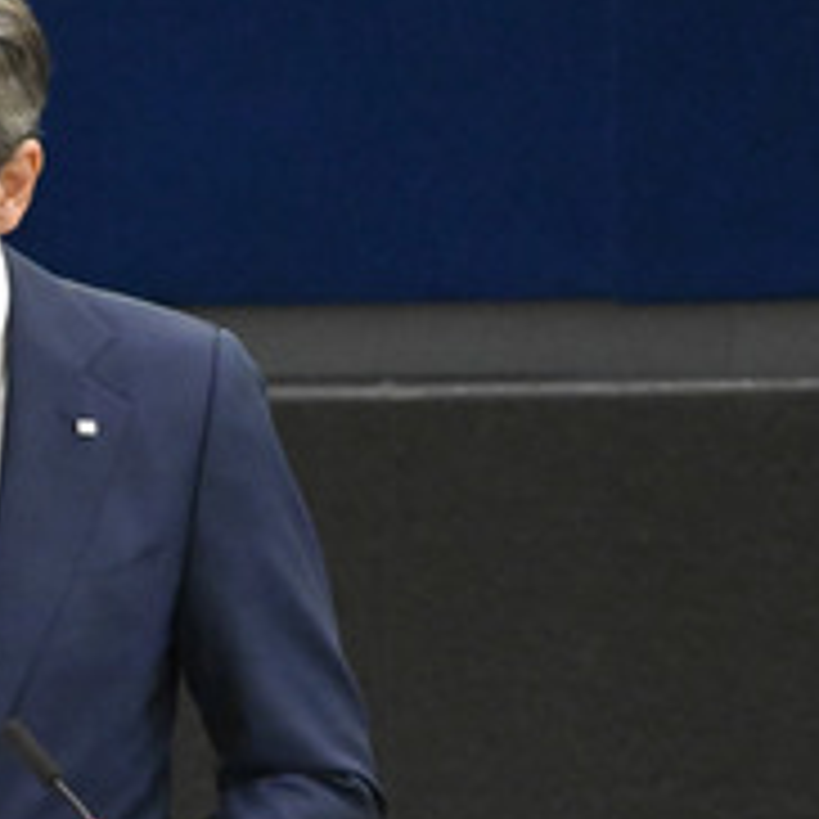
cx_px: -65
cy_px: 549
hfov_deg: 1.4
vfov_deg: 1.4
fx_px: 33808
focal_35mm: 1263
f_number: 6.3
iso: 10000
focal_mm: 600
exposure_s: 1/640
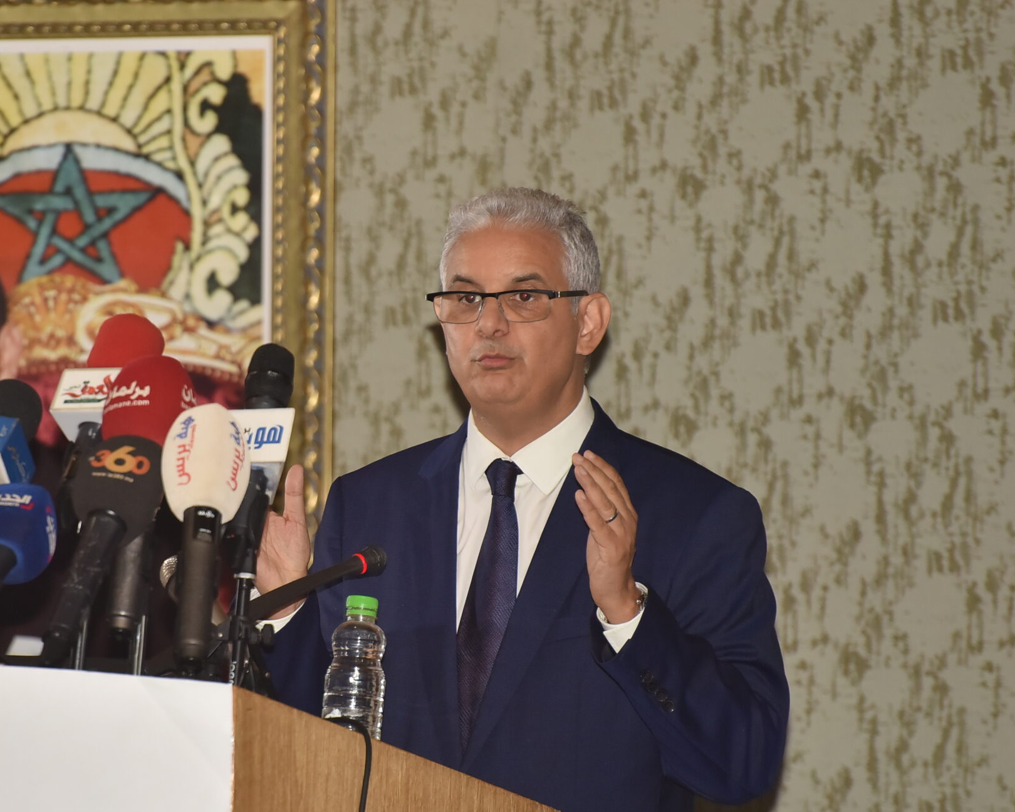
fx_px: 11145
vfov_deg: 4.2
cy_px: 433
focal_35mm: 371
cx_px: 259
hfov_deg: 5.2
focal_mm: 250
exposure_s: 1/250
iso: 800
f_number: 5.6
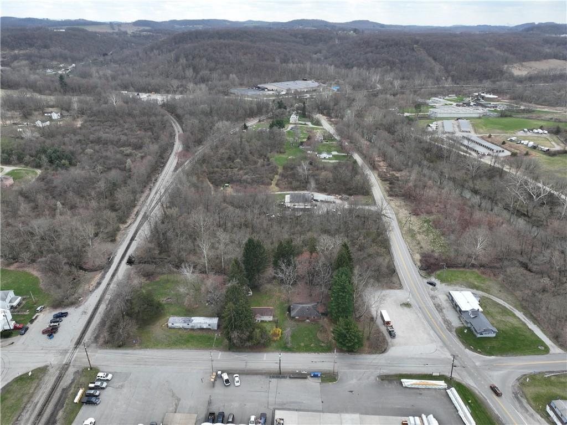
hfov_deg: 71.6
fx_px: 393
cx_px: 284
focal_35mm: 24
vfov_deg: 56.8
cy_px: 212
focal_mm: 12.29
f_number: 2.8
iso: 150
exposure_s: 1/1000
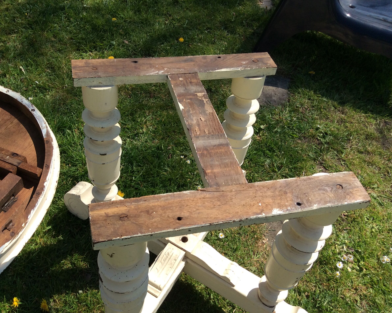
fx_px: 394
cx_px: 184
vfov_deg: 43.4
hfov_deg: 52.8
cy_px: 156
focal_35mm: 34
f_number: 2.4
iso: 32
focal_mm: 3.3
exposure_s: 1/1217
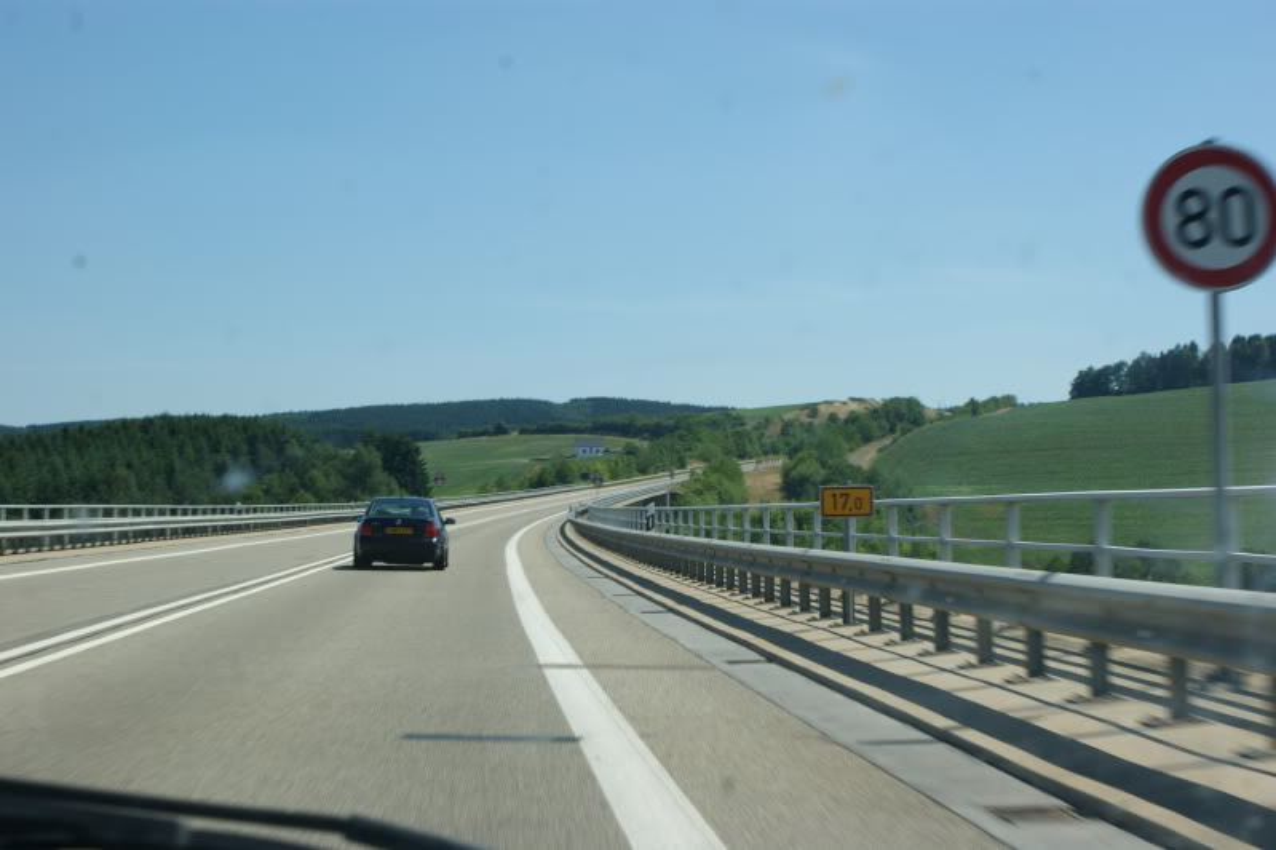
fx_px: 2391
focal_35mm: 68
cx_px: 638
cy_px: 425
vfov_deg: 20.1
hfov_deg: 29.9
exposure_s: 1/100
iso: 100
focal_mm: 45
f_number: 13
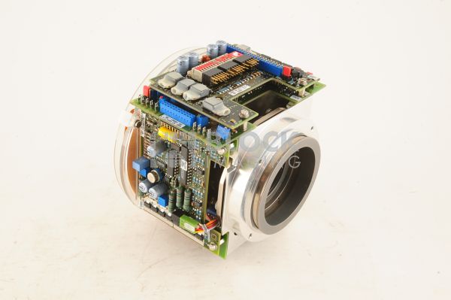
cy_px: 150
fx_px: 626
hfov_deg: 39.6
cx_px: 226
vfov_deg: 26.9
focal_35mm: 50
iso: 1600
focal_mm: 50
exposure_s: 1/160
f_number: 14
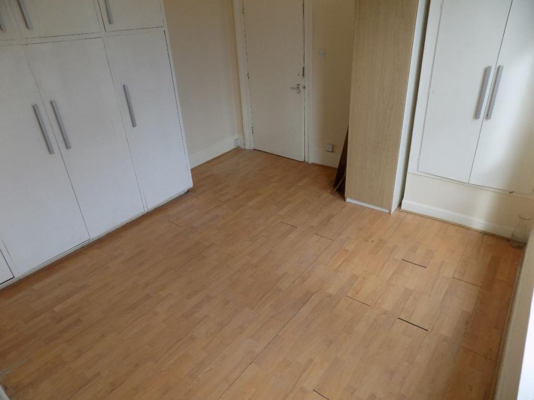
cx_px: 267
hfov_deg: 73.9
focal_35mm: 23
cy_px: 200
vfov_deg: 58.9
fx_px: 355
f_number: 3.1
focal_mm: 4
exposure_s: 1/30
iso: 100
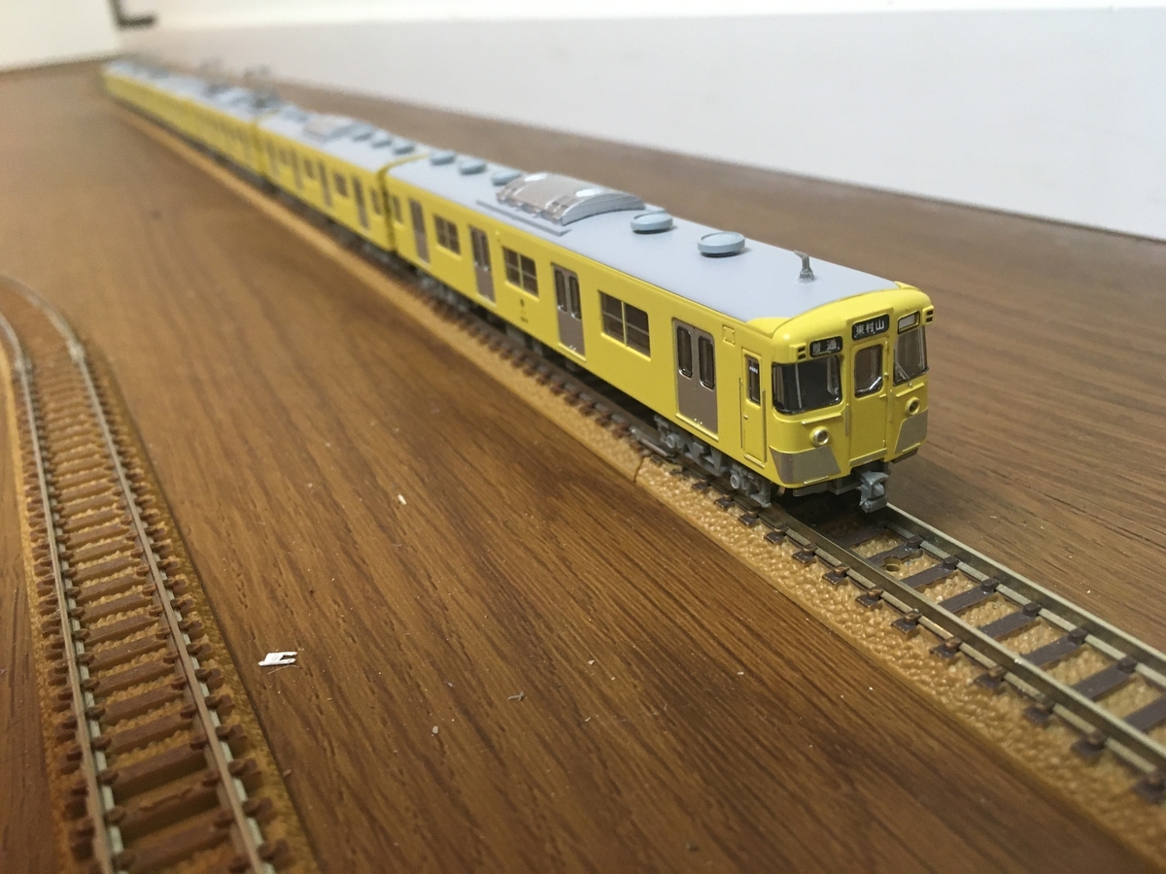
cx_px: 583
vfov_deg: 48.2
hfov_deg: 61.7
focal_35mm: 29
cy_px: 437
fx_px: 977
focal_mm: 4.15
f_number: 2.2
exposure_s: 1/33
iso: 200
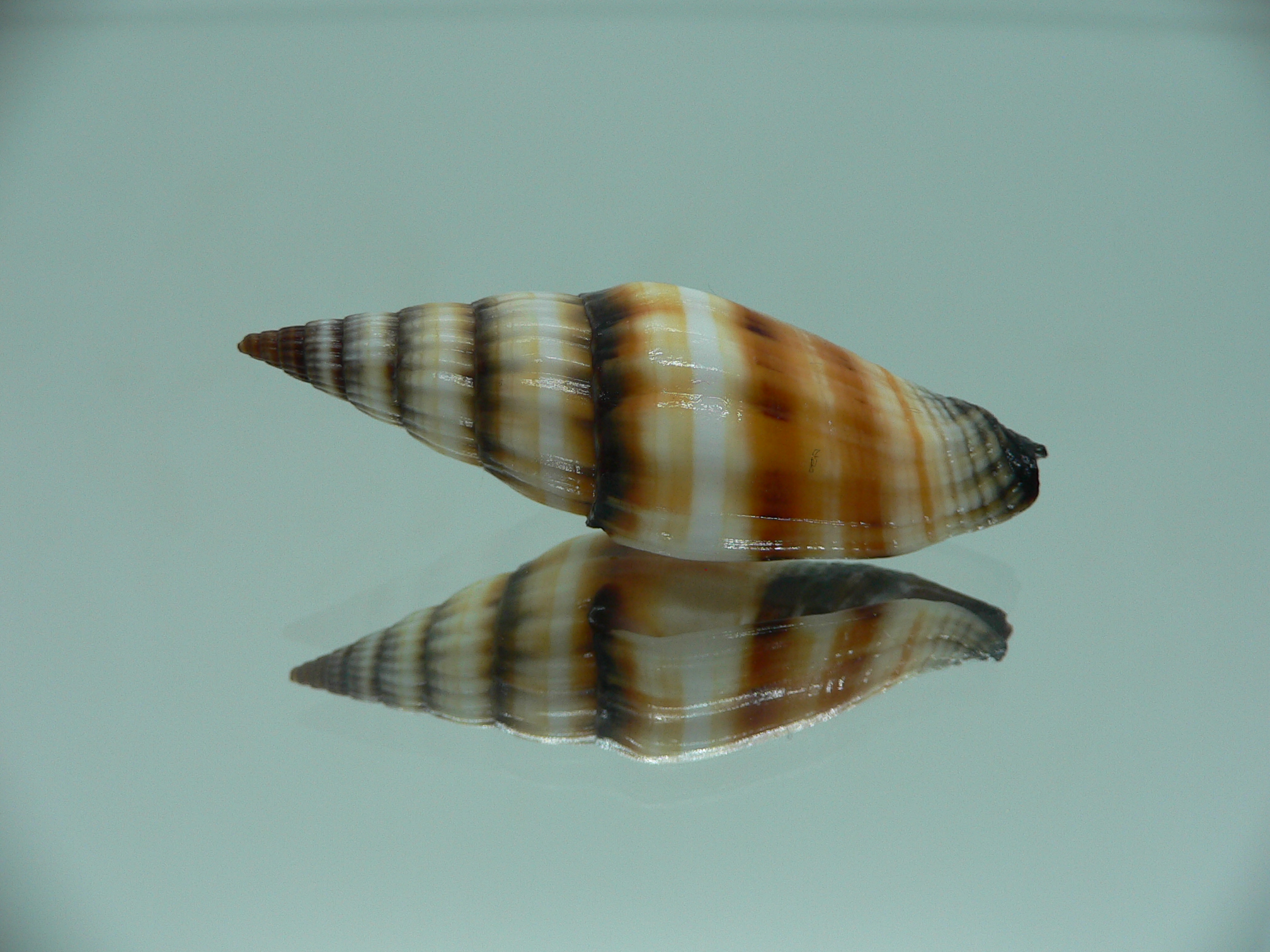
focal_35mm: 35
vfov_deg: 40.7
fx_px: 1284
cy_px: 476
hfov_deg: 52.6
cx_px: 635
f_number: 2.8
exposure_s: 1/60
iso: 80
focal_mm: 4.6
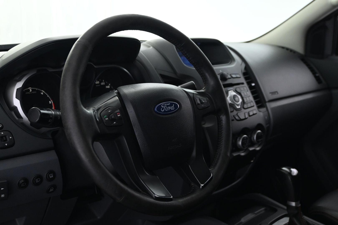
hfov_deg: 47.2
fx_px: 387
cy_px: 112
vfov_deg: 32.4
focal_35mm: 41
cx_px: 169
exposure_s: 1/13
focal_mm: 27.5
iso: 1600
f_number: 4.5
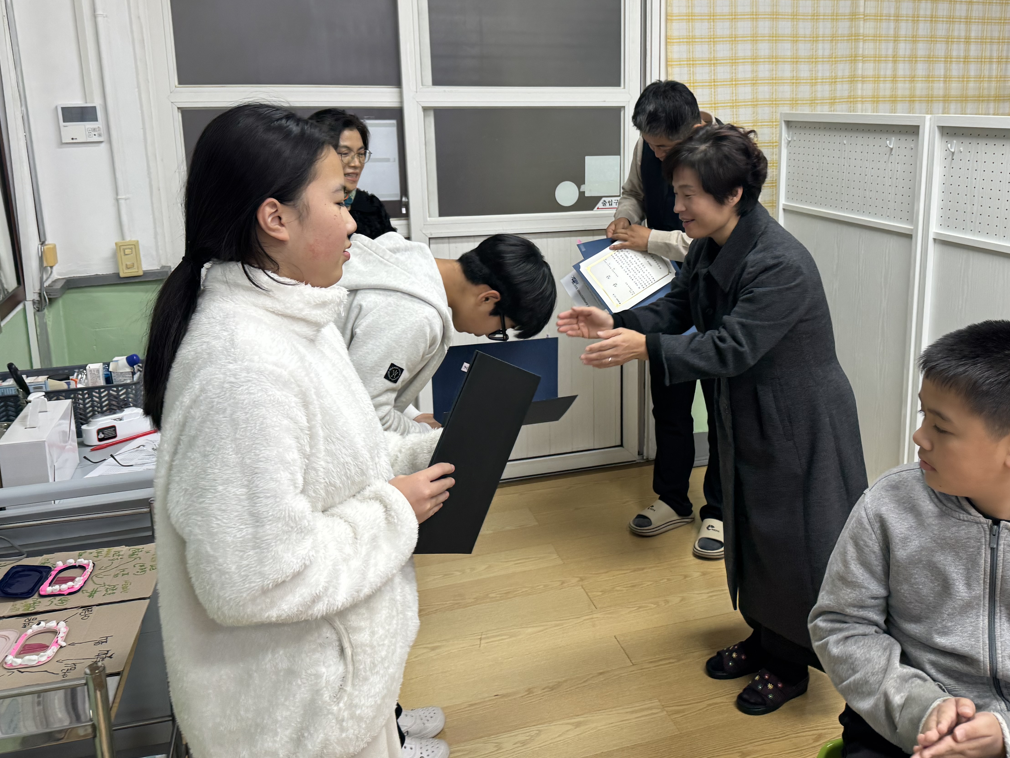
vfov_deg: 45.1
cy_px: 290
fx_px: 905
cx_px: 586
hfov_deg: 58.1
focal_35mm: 31
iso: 160
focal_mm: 6.76
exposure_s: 1/121
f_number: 1.78
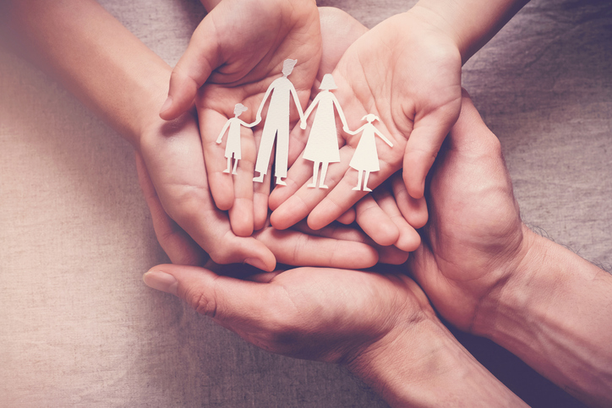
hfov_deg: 43.6
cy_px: 204
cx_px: 306
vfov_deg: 29.9
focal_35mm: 45
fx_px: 765
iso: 320
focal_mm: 30.2
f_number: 4
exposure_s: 1/60
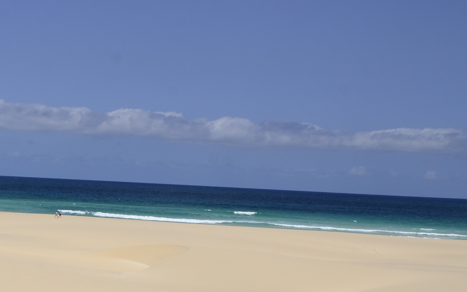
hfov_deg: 22.3
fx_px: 1120
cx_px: -46
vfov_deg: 14.3
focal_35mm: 88
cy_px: 370
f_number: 13
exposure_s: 1/640
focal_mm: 24
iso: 200
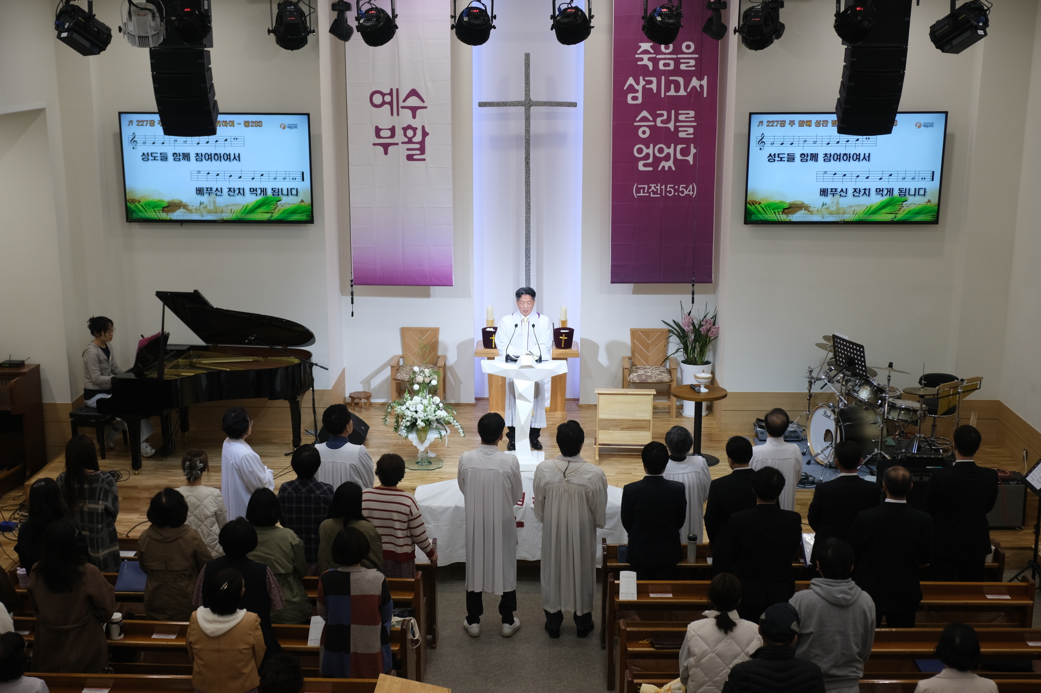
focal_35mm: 44
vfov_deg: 30.5
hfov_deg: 44.5
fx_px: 1271
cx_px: 520
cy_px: 346
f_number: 4
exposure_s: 1/80
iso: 320
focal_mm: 29.2
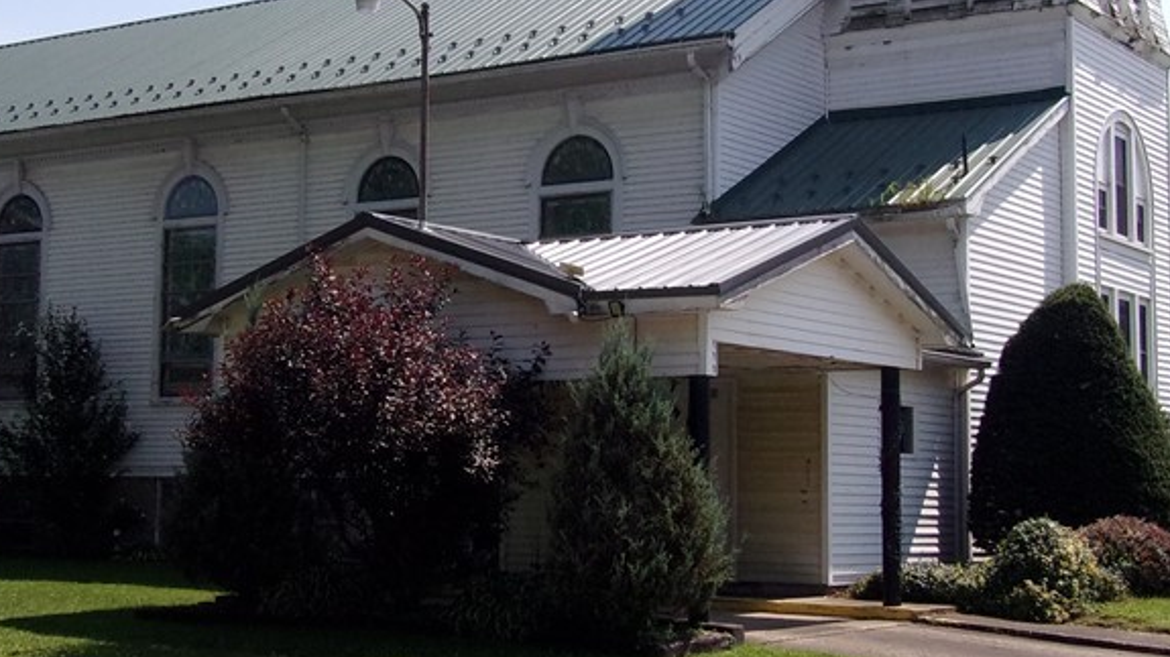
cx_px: 458
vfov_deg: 18.2
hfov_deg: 31.8
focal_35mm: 66
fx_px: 2047
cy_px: 273
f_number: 11.6
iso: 200
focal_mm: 6.1
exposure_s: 1/220
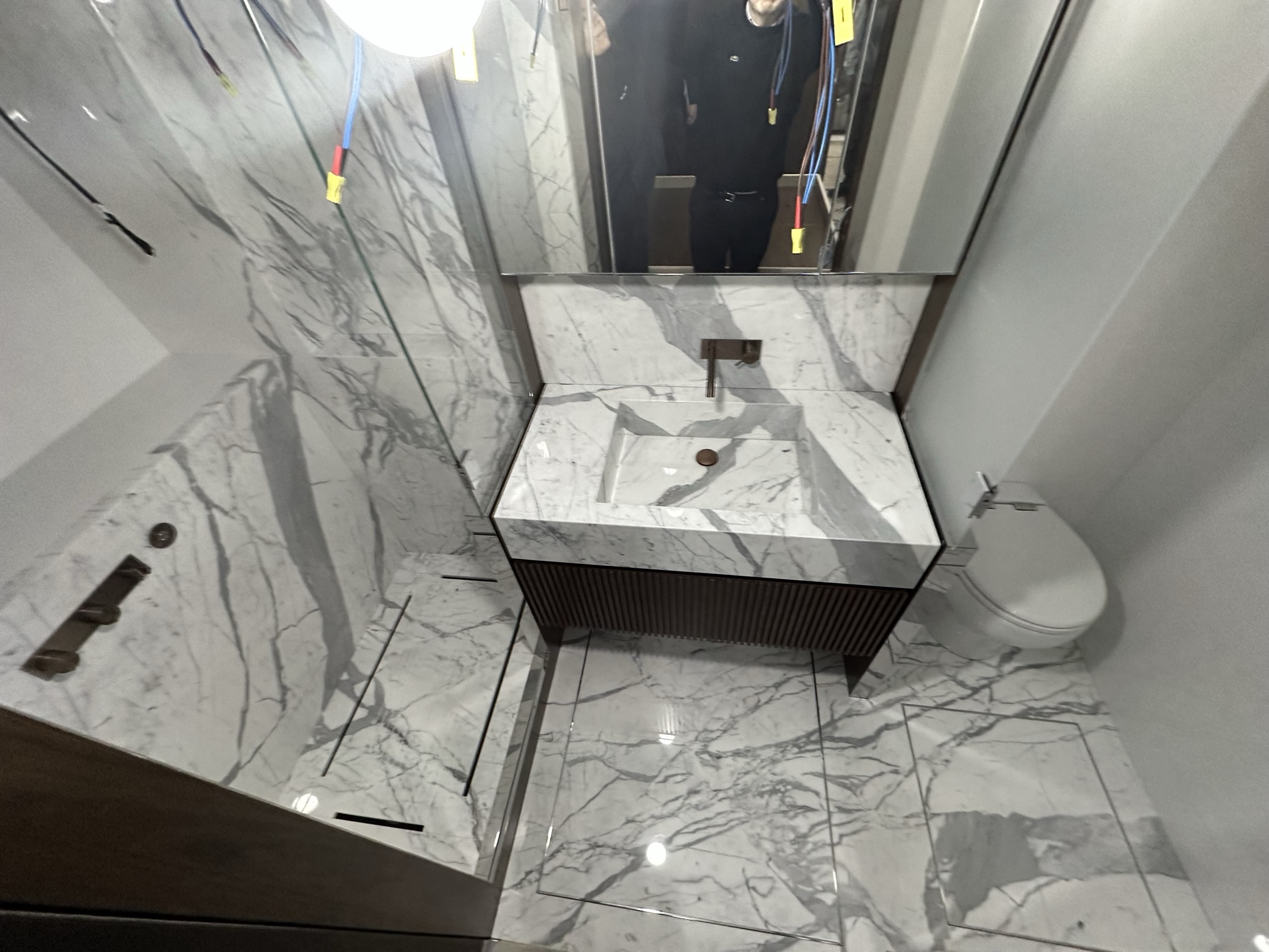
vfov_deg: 85.7
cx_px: 634
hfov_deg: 102.1
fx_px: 513
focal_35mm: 14
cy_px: 476
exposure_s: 1/100
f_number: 2.2
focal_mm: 2.22
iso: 200
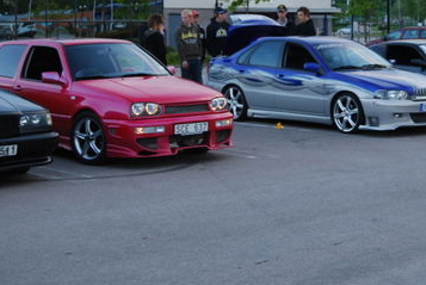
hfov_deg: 23.4
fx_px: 1019
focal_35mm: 86
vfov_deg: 15.9
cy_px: 72
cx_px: 313
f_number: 5
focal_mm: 32
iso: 200
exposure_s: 1/100
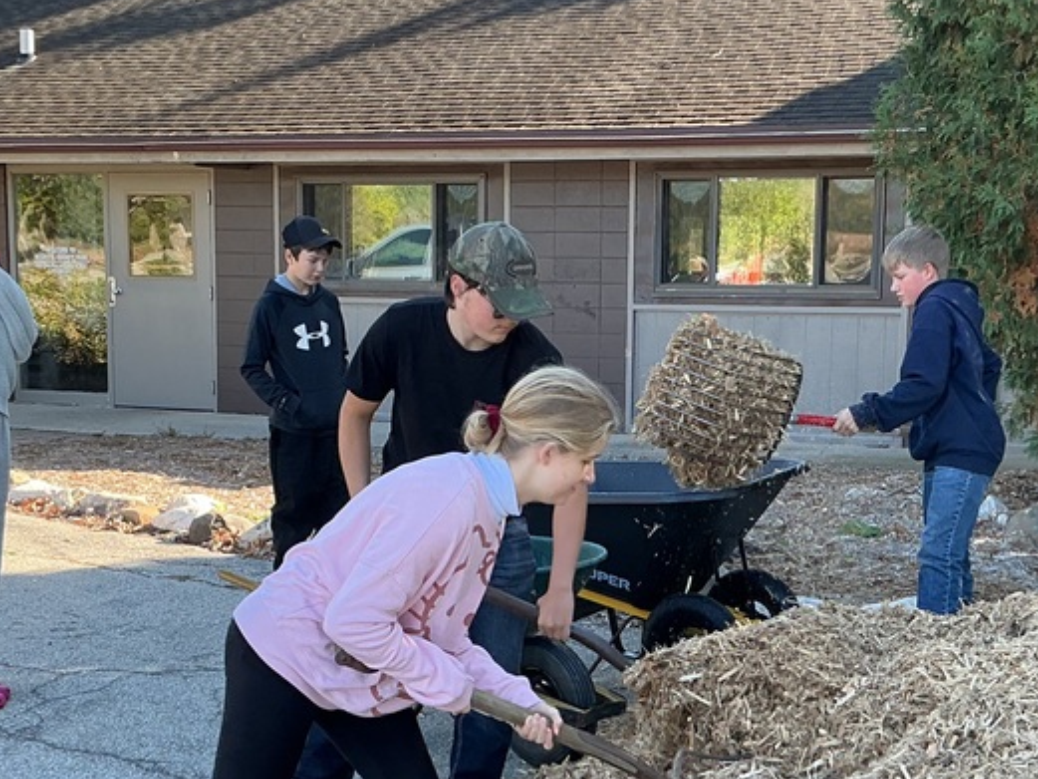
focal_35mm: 57
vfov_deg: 25.6
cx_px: 526
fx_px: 1710
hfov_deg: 33.8
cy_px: 492
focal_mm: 3
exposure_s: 1/167
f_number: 1.8
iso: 25
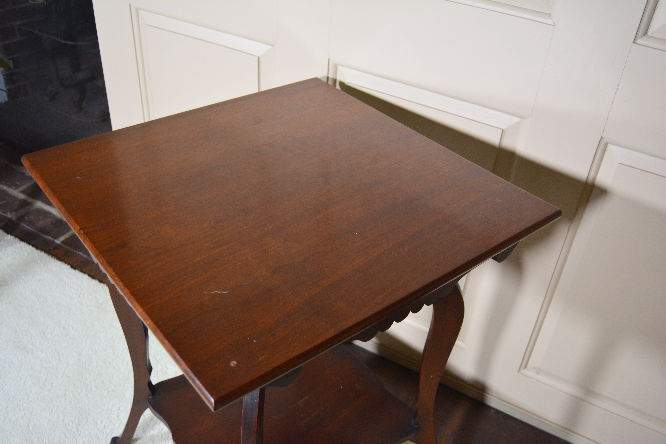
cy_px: 222
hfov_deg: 57.2
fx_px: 610
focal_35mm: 33
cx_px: 333
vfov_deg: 40.0
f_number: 3.5
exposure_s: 1/50
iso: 800
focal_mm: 22
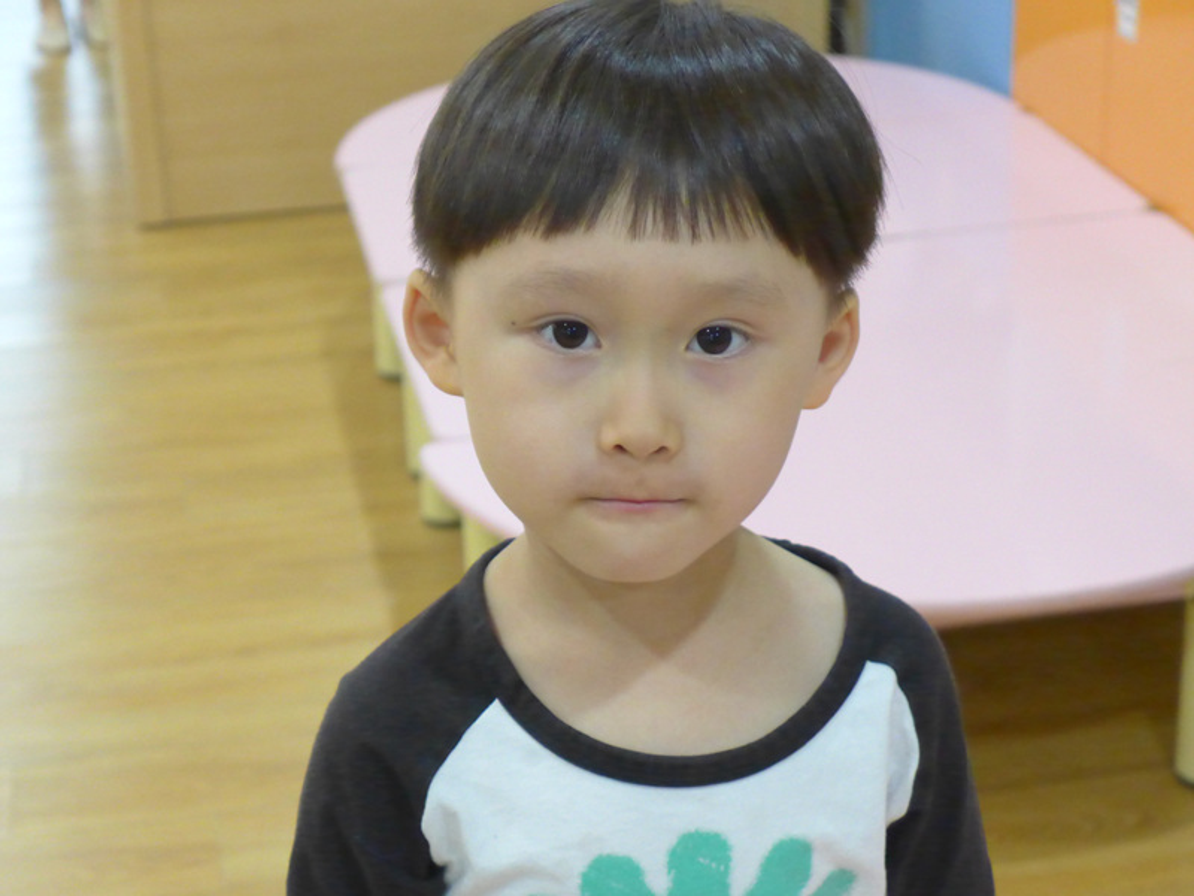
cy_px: 448
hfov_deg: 26.0
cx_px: 597
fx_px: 2587
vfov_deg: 19.6
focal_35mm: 75
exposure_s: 1/400
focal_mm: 14.7
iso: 1600
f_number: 2.2
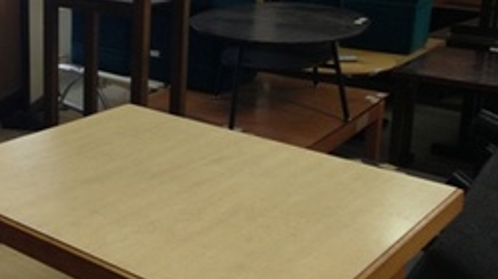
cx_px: 139
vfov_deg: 20.5
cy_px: 58
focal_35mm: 58
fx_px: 765
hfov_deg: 35.4
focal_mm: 4.13
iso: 125
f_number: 2.4
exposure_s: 1/20
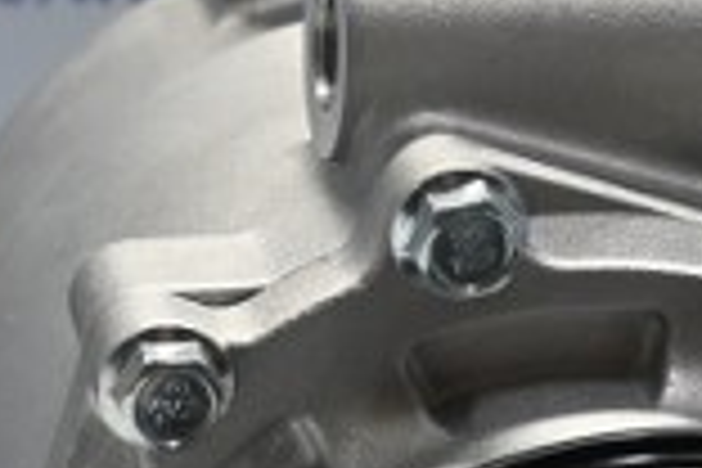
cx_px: 374
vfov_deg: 7.0
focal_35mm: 193
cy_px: 650
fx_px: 3755
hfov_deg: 10.7
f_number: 4.2
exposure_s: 1/125
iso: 1000
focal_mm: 25
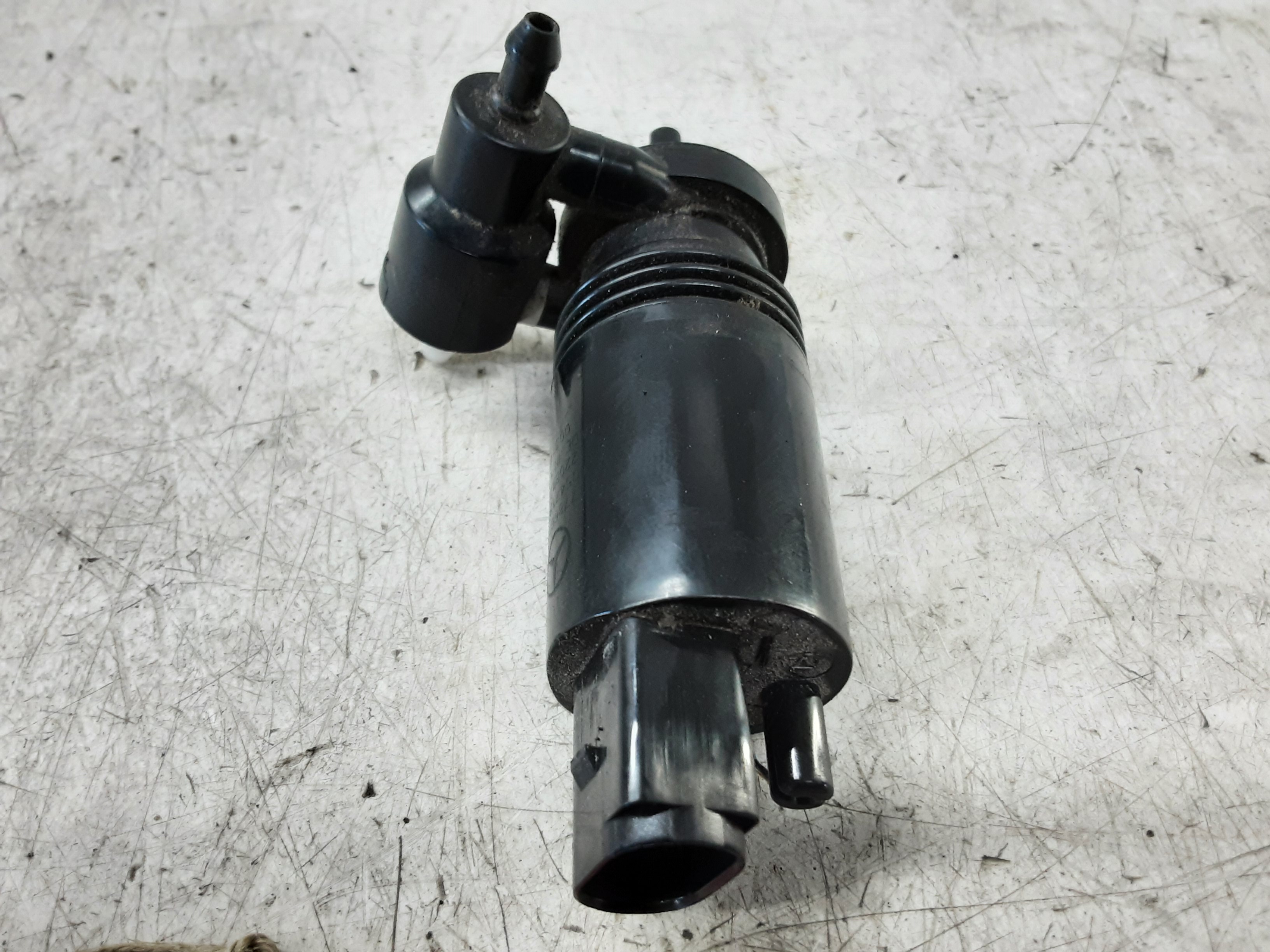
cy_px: 476
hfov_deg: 65.3
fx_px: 991
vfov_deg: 51.4
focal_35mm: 27
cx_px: 635
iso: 125
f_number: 1.9
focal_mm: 2.91
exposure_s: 1/50
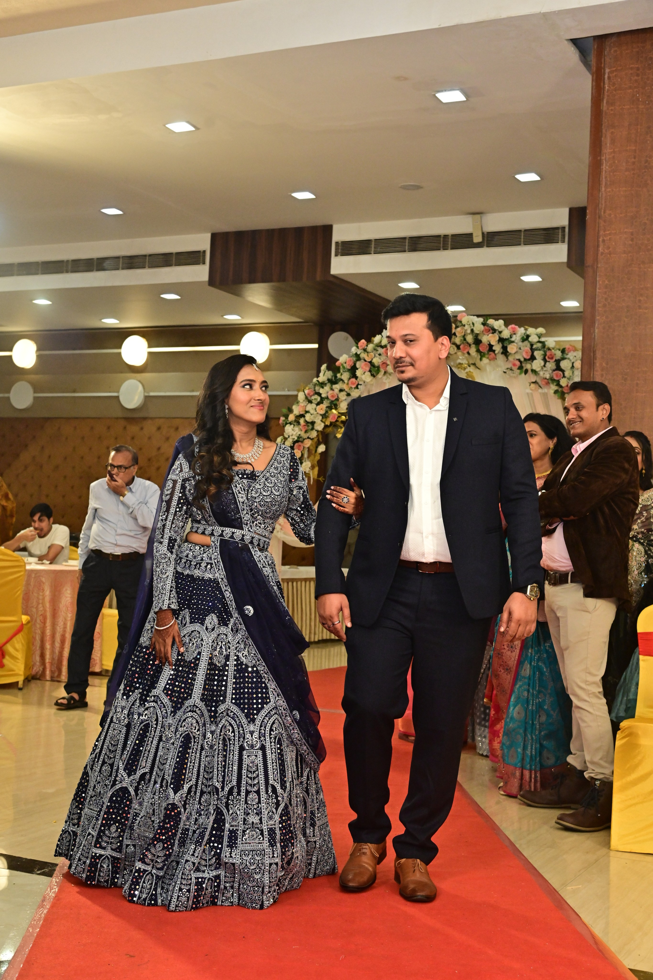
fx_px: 1251
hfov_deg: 29.2
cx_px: 326
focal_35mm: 46
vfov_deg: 42.7
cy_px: 490
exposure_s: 1/200
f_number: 5
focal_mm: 46
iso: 2500
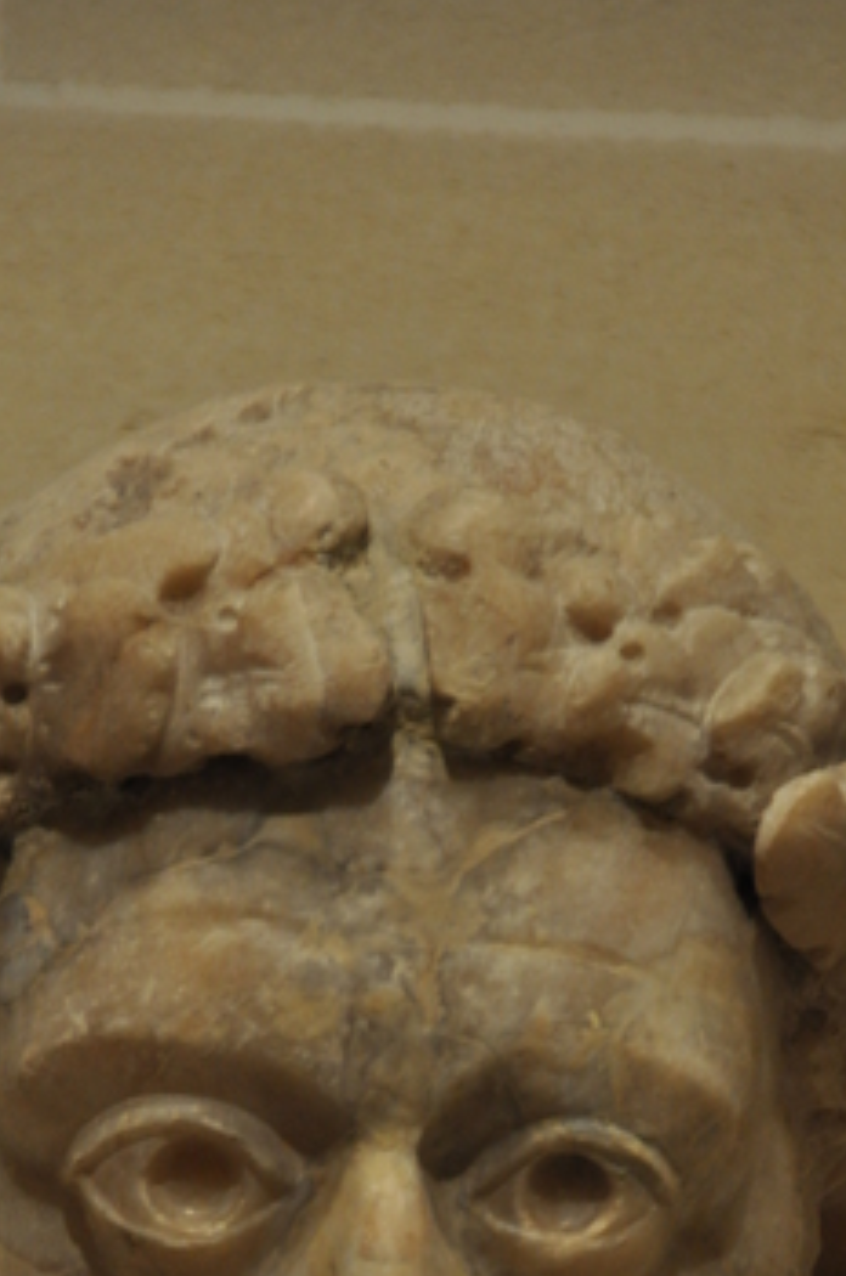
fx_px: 15075
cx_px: 458
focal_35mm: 426
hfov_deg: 3.2
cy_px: 1196
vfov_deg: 4.8
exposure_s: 1/13
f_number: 5.6
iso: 800
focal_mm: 150
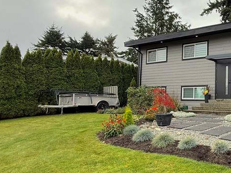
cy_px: 90
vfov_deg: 46.7
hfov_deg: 48.6
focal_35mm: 30
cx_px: 234
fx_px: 200
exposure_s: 1/486
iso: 64
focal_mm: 2.22
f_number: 2.2
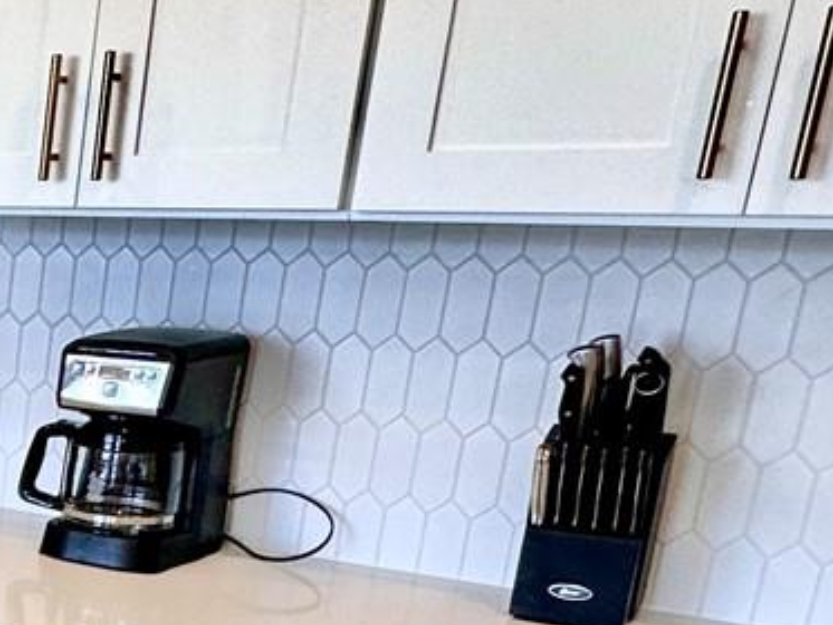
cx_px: -594
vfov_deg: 23.7
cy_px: 567
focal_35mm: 60
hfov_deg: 22.3
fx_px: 1444
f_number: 2.2
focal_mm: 2.22
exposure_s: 1/120
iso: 125
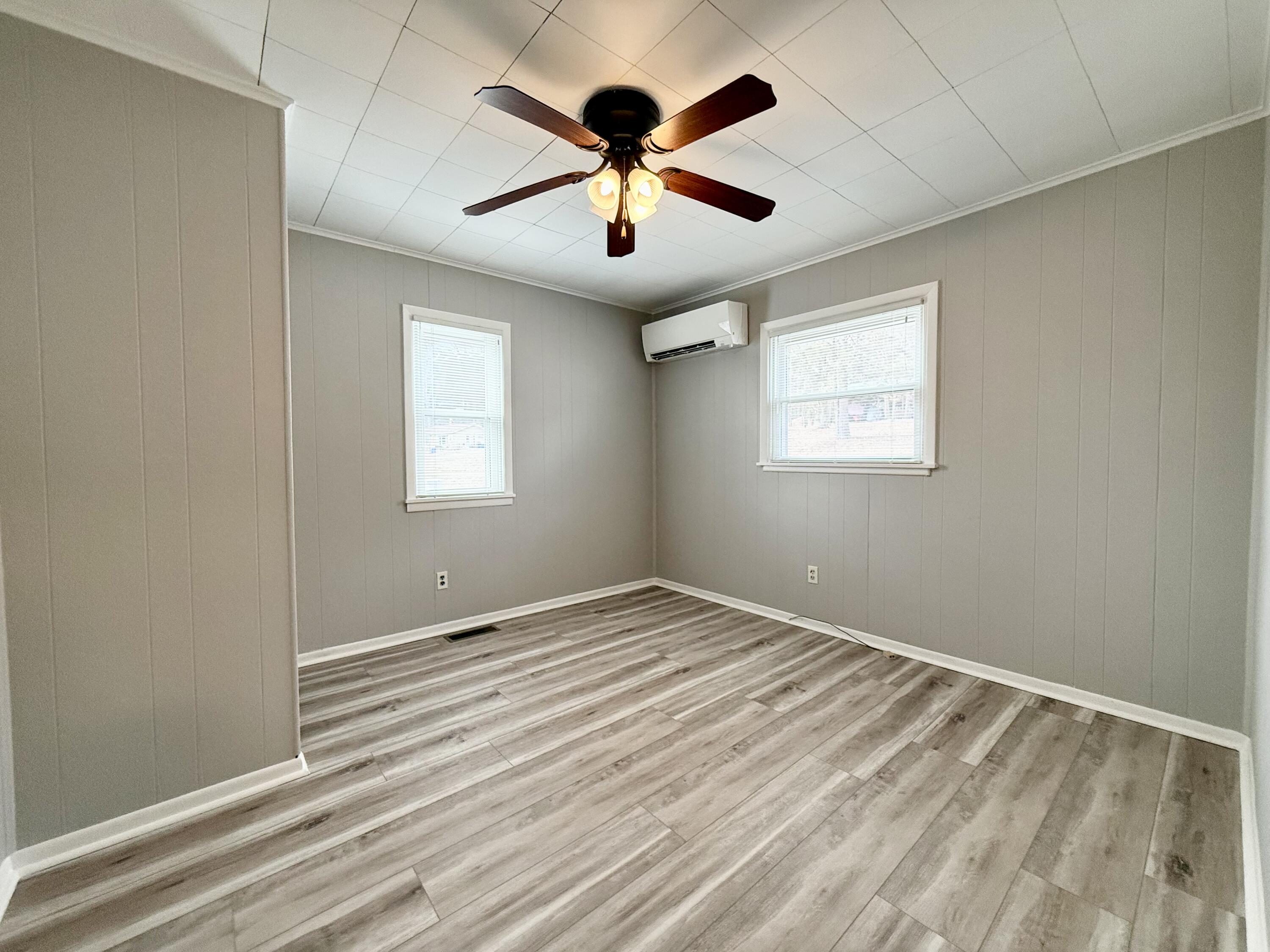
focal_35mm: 14
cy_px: 476
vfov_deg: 85.7
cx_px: 635
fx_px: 514
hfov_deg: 102.1
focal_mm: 2.22
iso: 200
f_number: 2.2
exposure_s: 1/120
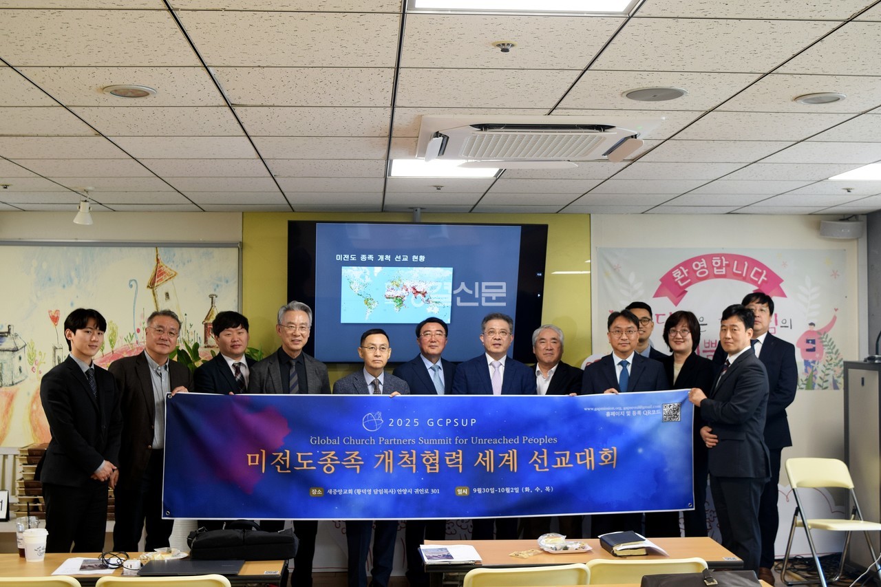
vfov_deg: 29.9
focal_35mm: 45
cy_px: 294
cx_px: 440
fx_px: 1101
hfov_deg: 43.6
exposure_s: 1/25
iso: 400
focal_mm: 30
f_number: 6.3
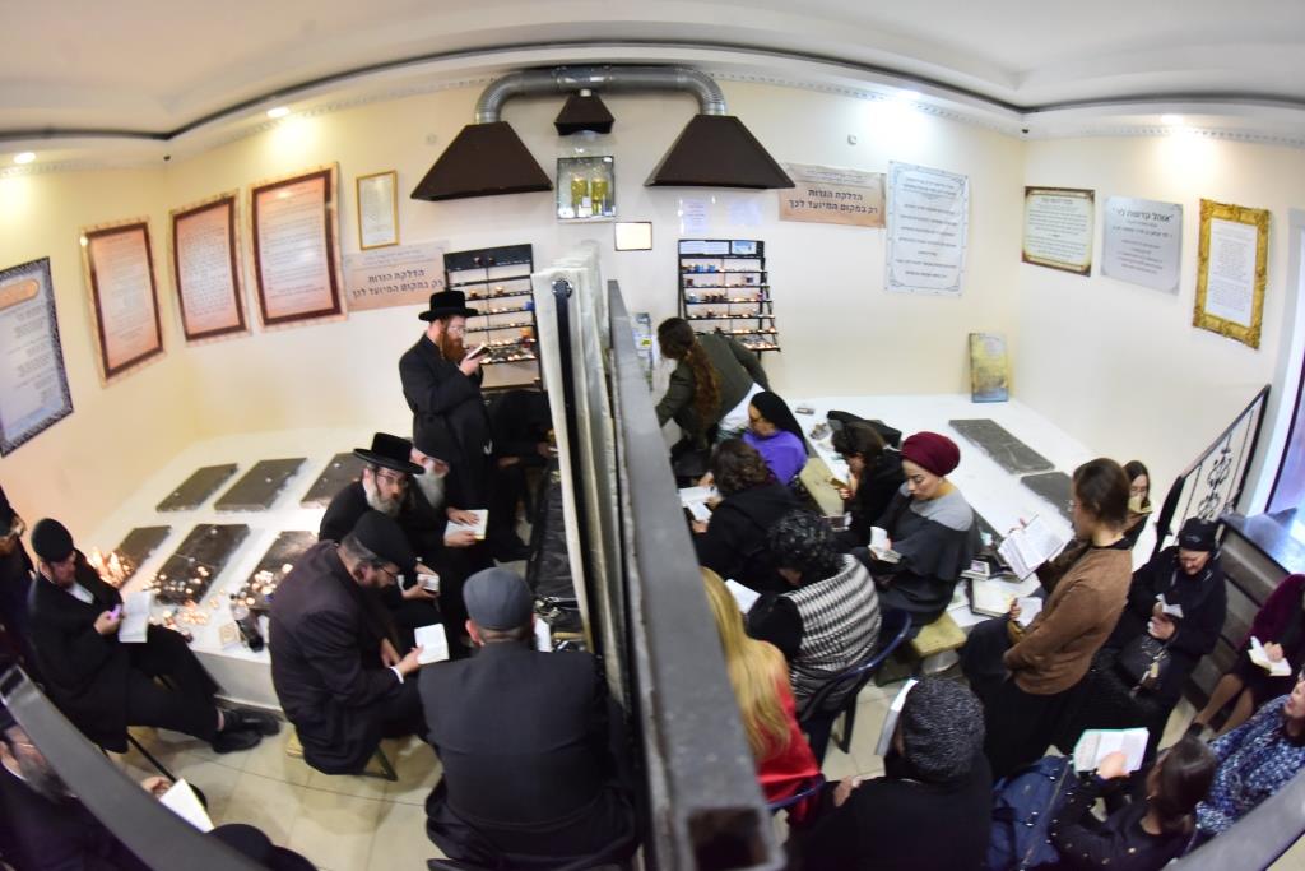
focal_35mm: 15
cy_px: 436
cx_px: 652
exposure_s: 1/100
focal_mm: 15
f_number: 4.5
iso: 2500
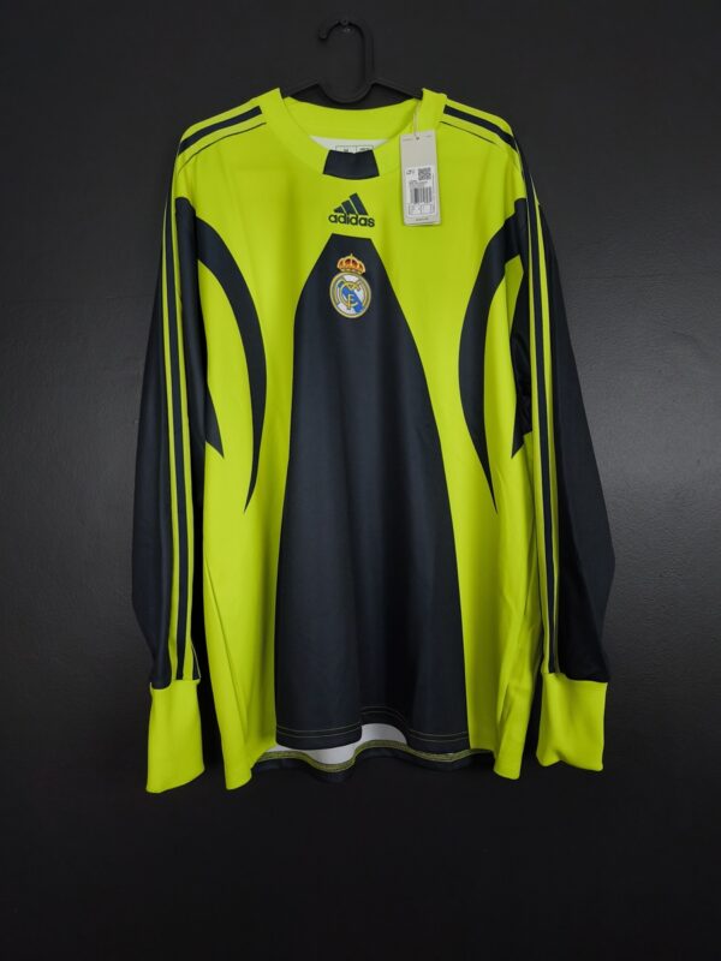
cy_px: 480
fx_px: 639
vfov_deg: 73.9
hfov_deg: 58.9
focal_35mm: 23
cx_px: 360
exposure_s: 1/160
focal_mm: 6.57
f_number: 1.6
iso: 400
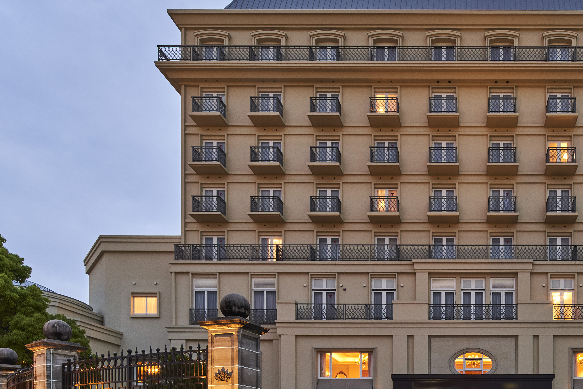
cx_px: 487
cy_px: 266
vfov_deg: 42.9
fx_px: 486
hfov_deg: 56.2
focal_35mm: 30
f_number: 11
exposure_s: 1/1.25
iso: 400
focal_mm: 17
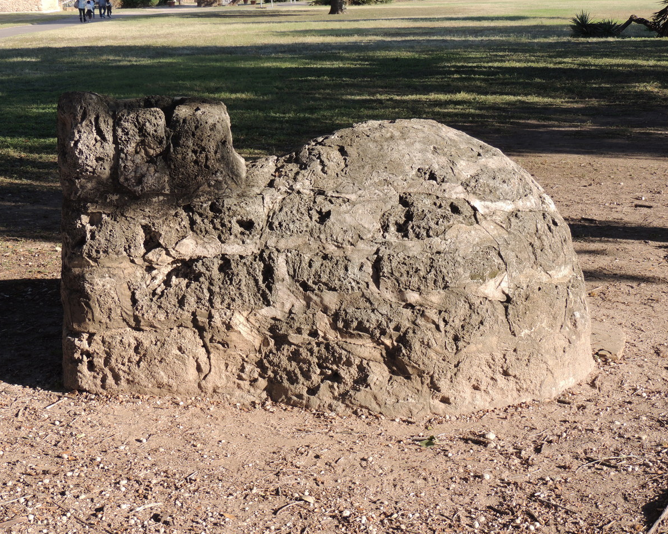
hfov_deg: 32.5
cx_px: 315
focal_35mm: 58
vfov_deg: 26.2
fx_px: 1147
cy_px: 265
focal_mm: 9.8
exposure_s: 1/400
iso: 100
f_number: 3.7
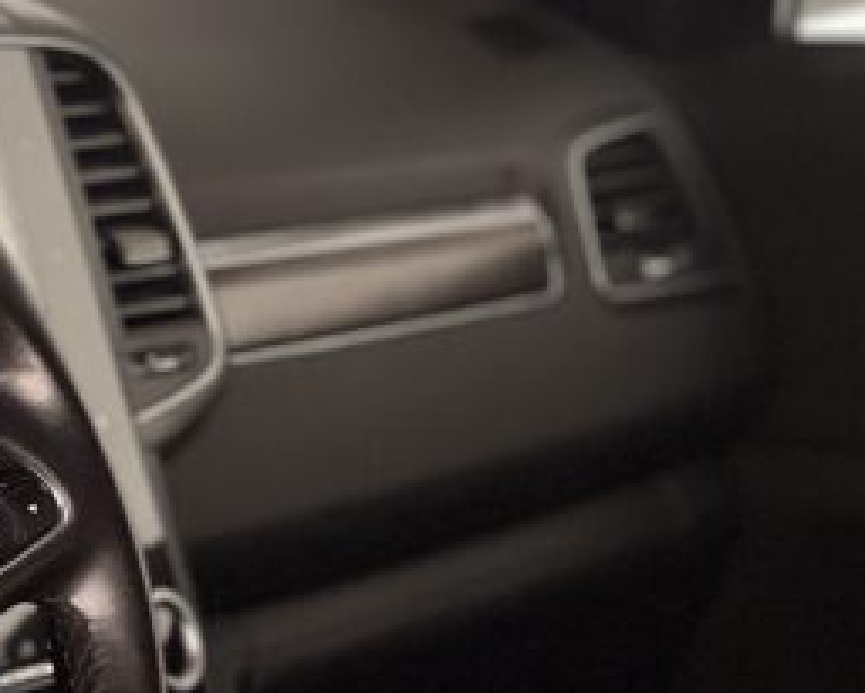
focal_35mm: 235
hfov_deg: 8.1
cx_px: -372
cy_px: 527
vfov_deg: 6.6
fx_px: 6018
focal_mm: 9
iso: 250
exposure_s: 1/121
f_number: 2.8
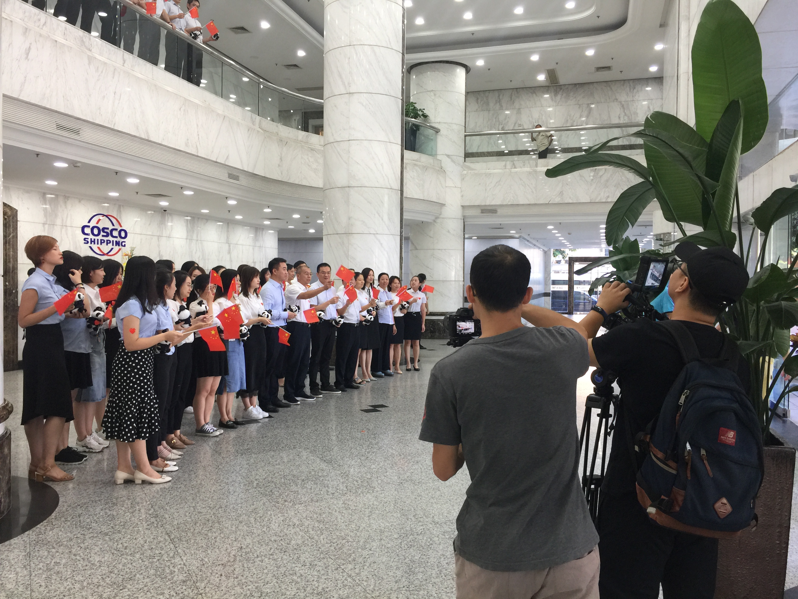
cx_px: 399
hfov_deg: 61.7
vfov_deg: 48.2
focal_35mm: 29
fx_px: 669
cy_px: 300
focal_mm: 4.15
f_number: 2.2
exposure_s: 1/33
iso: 40
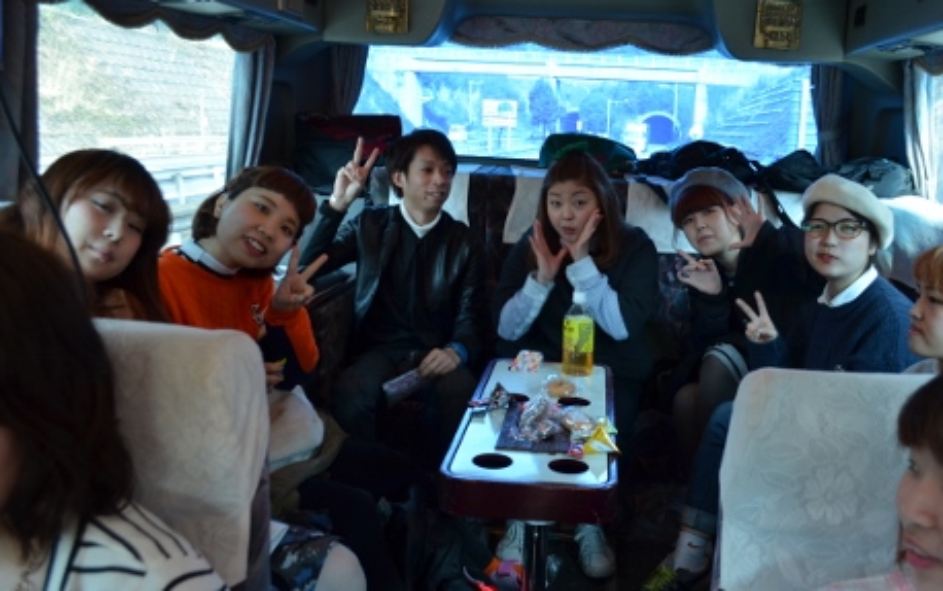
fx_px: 874
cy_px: 268
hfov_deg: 56.5
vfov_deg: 37.3
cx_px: 522
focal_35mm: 34
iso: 400
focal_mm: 20
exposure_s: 1/100
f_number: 5
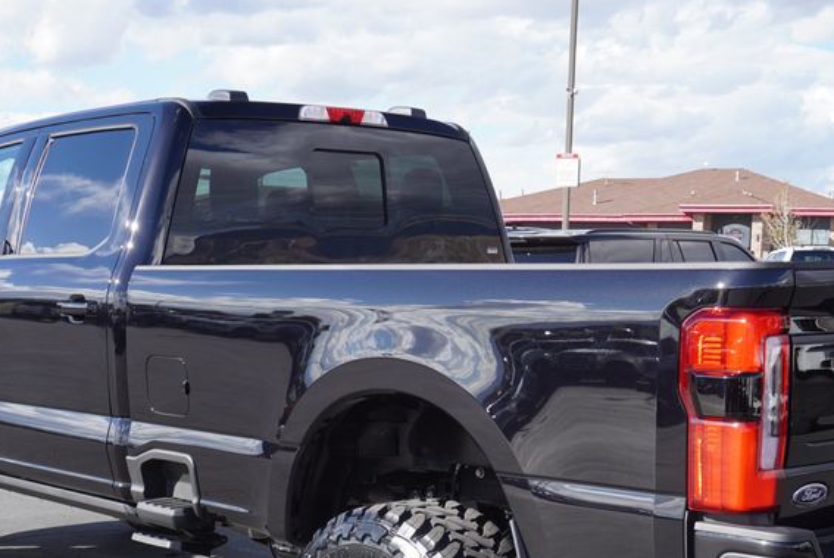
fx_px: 1507
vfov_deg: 20.6
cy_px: 490
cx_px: 449
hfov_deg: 30.9
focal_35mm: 65
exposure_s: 1/160
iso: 100
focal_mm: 24
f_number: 7.1
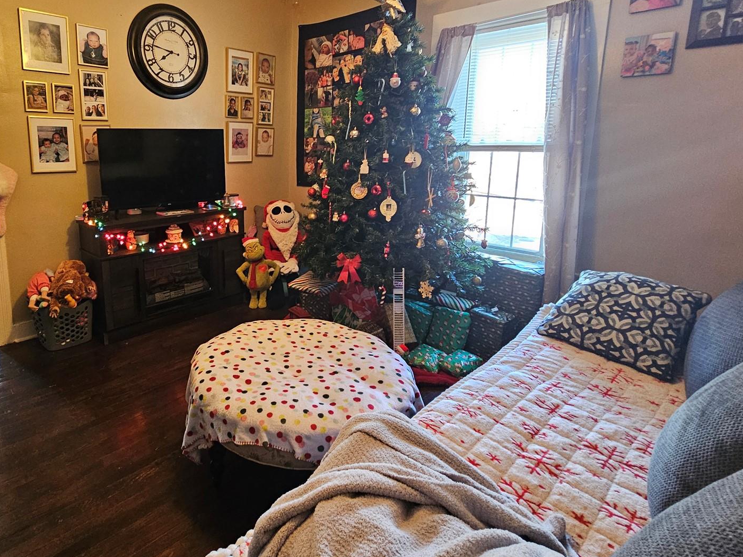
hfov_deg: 82.4
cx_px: 261
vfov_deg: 68.1
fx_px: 408
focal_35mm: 19
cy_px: 225
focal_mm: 2.2
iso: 400
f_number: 2.2
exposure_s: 1/30
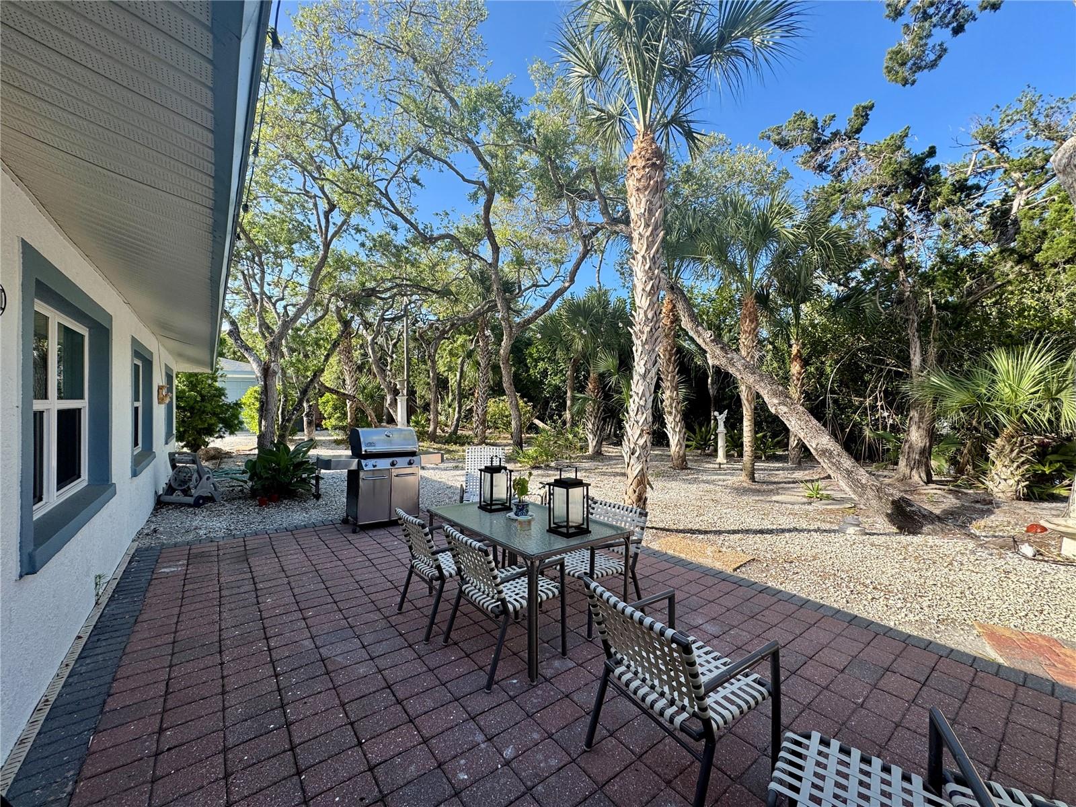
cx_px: 538
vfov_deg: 85.7
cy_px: 404
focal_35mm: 14
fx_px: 435
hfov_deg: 102.1
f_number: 2.2
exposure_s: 1/582
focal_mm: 2.22
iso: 40
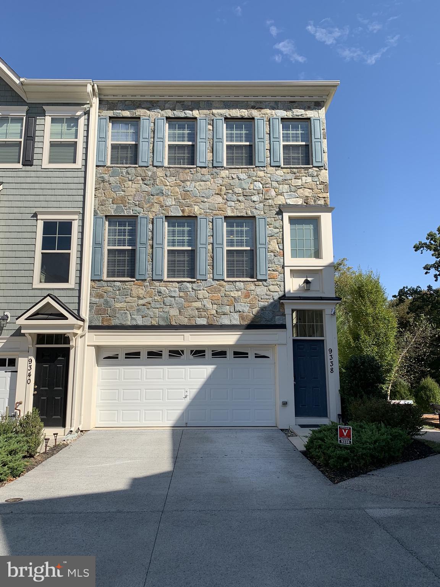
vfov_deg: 67.3
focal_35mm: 26
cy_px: 294
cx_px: 220
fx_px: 441
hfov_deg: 53.1
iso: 25
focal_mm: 4.25
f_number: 1.8
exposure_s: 1/2309
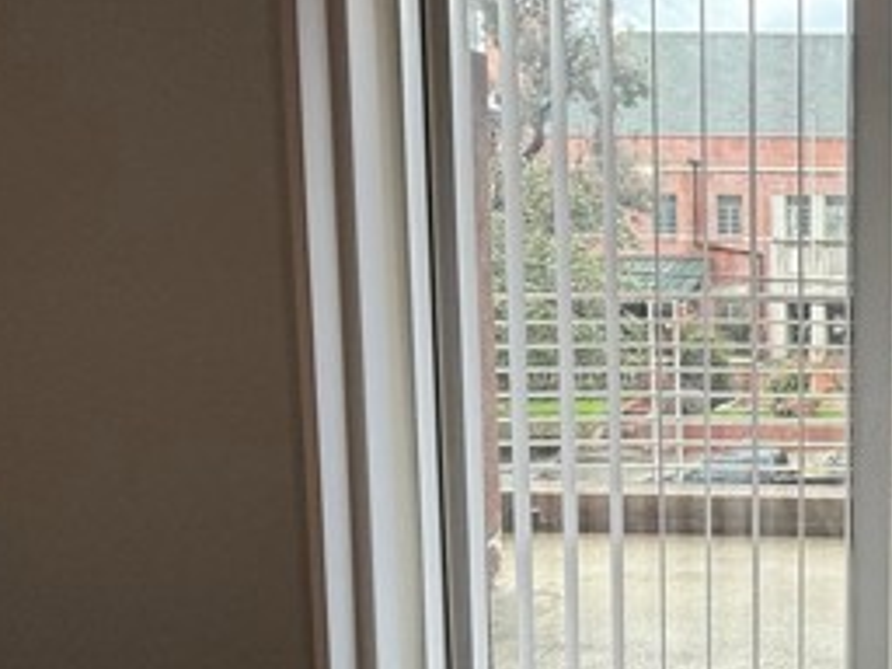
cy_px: 307
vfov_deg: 40.7
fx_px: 902
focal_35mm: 35
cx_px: 955
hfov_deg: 42.7
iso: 64
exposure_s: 1/254
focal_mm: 2.22
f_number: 2.2
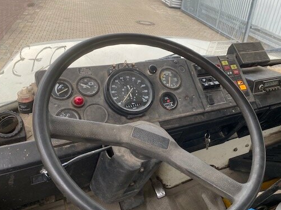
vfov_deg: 42.9
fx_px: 268
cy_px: 96
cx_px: 171
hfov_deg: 54.9
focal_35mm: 33
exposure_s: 1/121
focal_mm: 4.25
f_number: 1.8
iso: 40
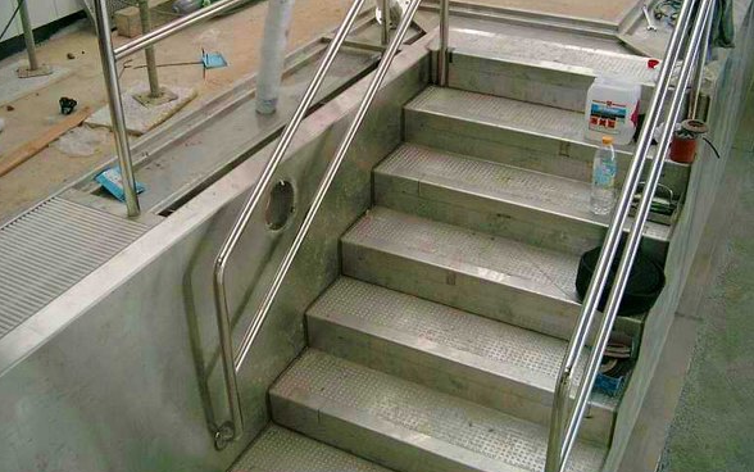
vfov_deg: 32.0
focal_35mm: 40
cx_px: 372
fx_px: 822
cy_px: 204
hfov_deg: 49.3
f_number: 2.6
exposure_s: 1/60
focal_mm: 7.6
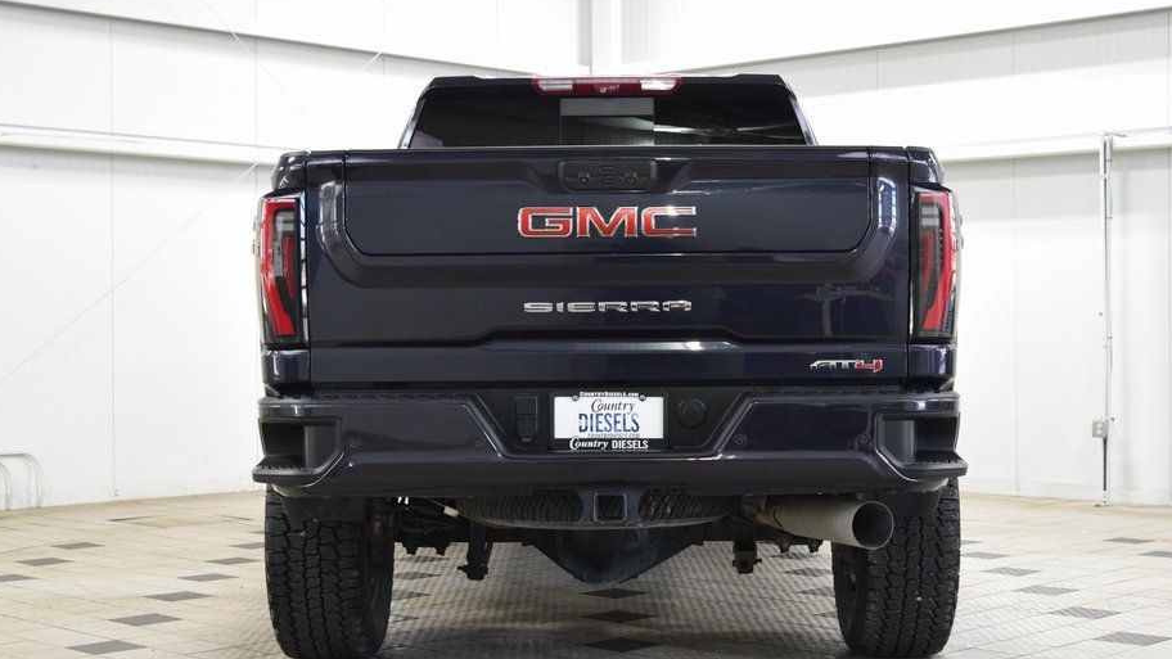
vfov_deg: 20.0
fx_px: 1865
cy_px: 359
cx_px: 609
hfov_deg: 34.9
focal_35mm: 60
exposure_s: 1/60
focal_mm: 34
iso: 1600
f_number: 4
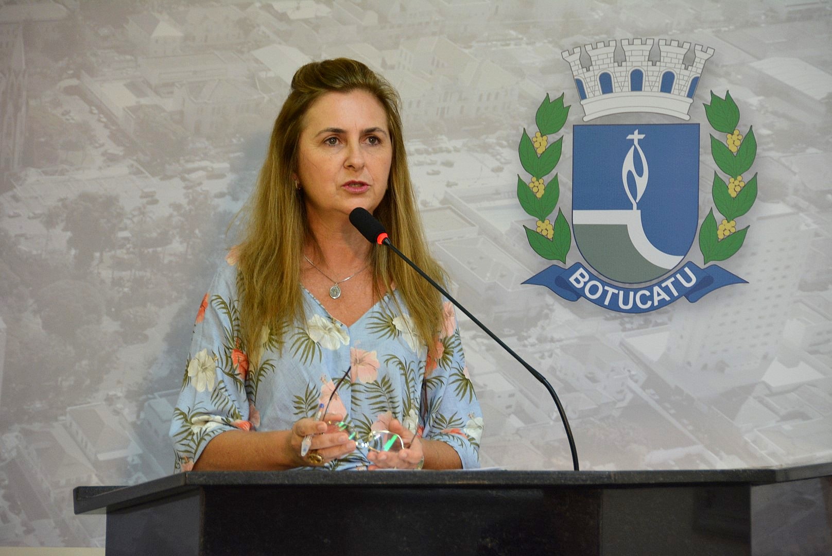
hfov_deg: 10.5
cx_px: 416
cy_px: 278
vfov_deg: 7.1
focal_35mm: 195
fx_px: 4510
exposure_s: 1/50
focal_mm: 130
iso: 800
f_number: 5.6
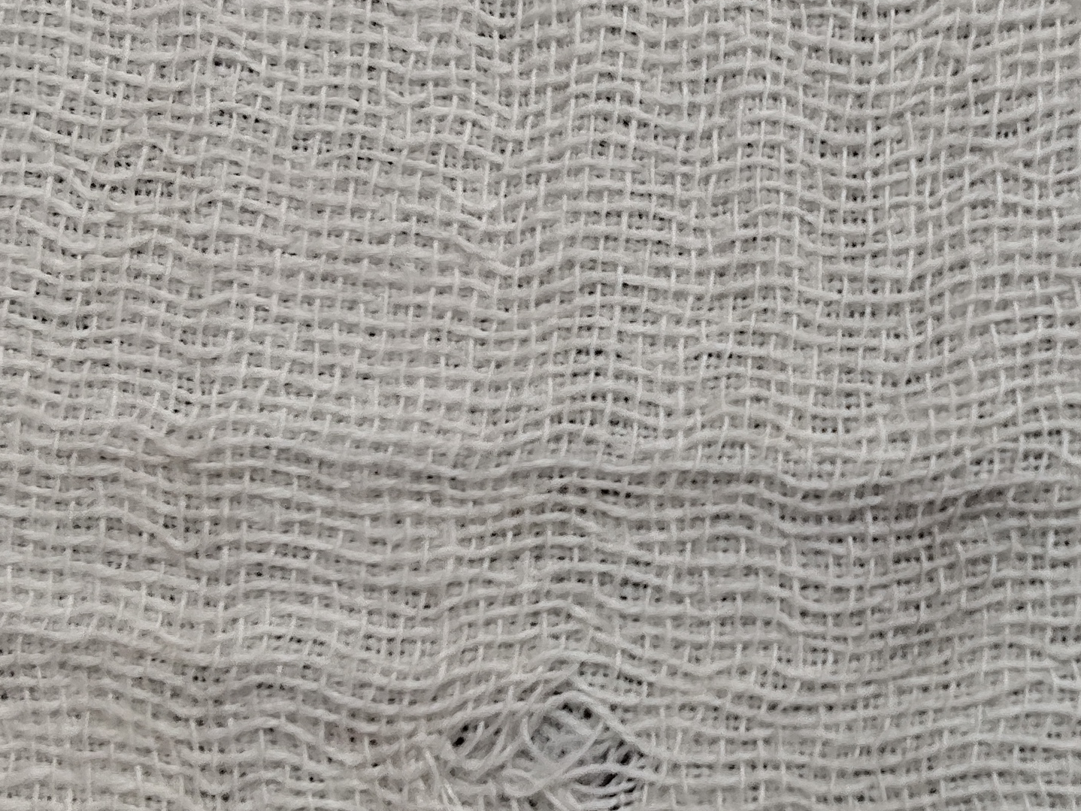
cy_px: 395
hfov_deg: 31.7
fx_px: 1843
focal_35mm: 59
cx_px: 885
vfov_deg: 24.8
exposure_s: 1/100
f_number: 2
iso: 250
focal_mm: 2.78
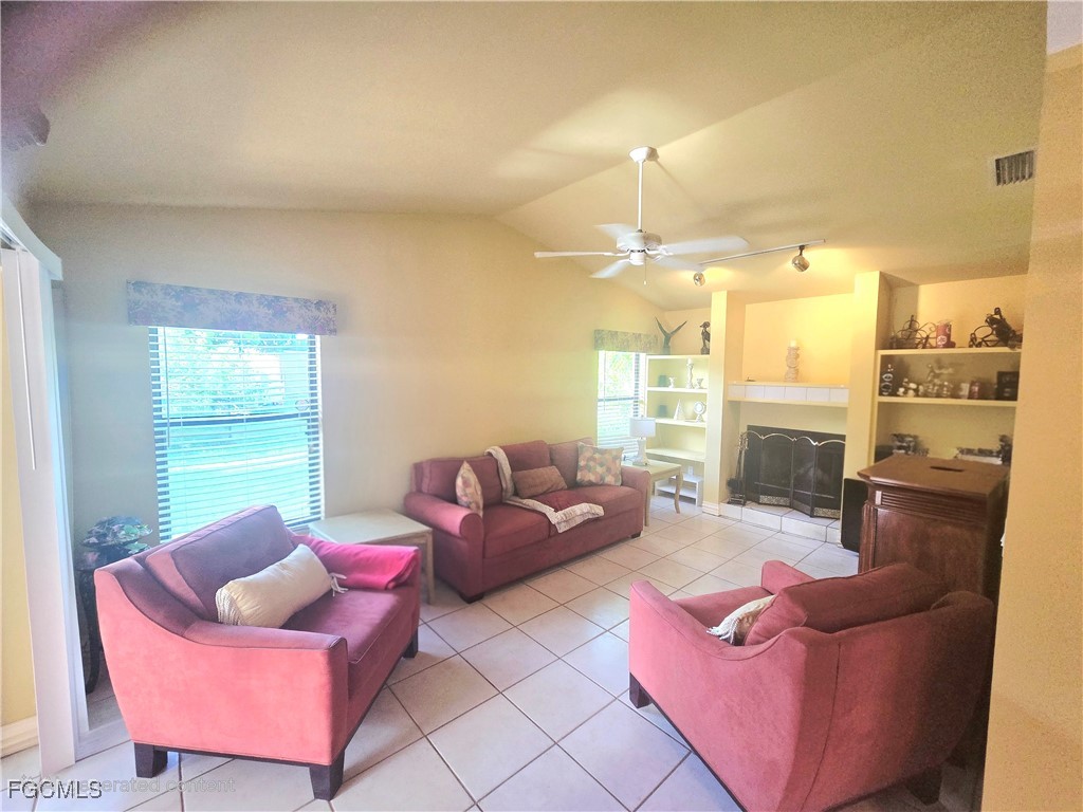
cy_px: 406
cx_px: 542
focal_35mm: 13
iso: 250
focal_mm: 2.2
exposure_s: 1/60.2
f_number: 2.2
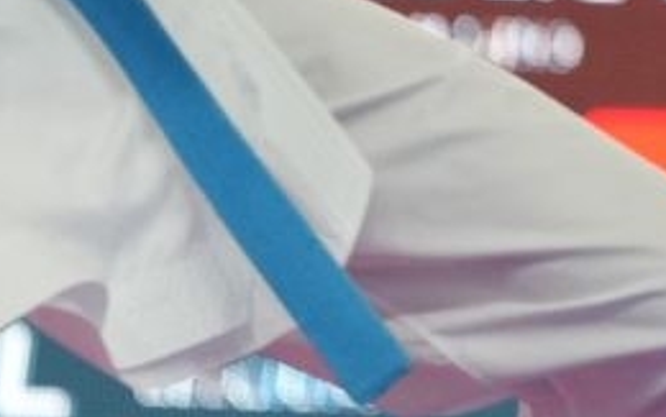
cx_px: 1363
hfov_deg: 1.5
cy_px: -338
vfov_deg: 0.9
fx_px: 25615
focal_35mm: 1410
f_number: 2.8
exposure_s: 1/1000
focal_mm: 200
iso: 1600
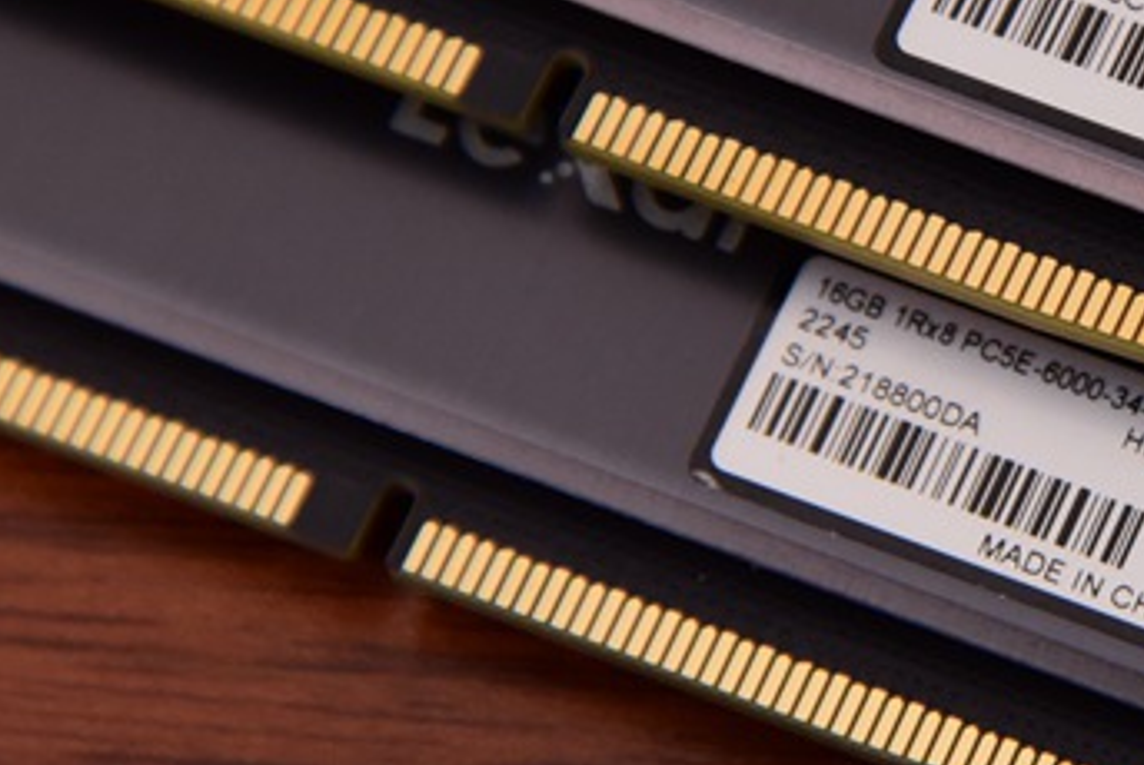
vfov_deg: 3.9
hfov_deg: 5.7
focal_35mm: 357
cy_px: 68
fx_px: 11354
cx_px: 1297
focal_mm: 120
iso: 1600
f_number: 5.6
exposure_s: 1/60
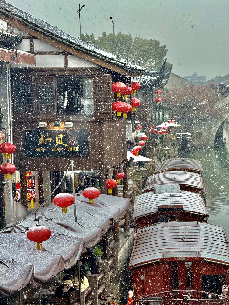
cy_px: 152
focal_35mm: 120
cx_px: 114
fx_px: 1058
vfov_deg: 16.4
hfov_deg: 12.3
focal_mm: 15.66
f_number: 2.8
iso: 50
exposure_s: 1/122
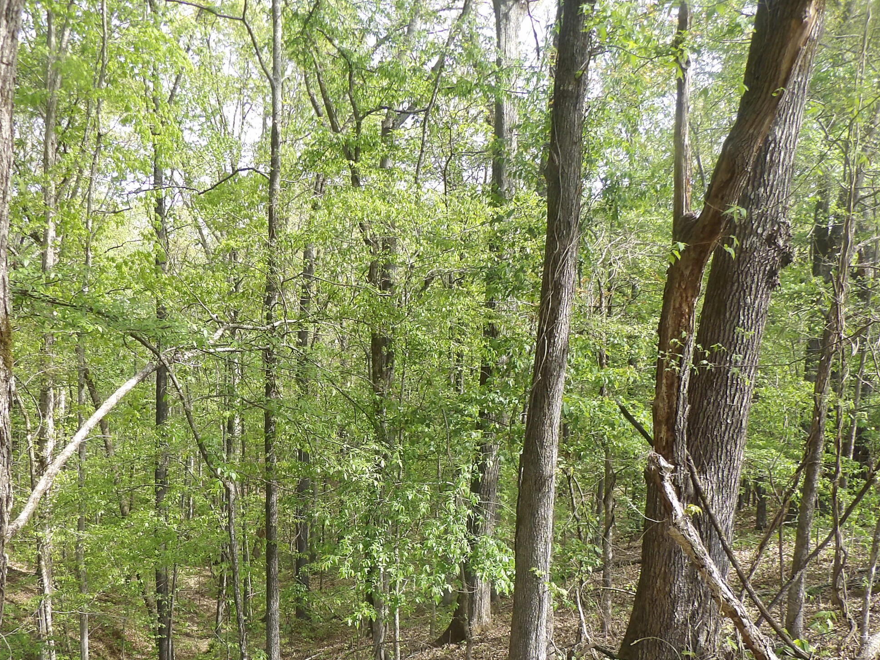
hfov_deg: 49.7
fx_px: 940
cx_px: 332
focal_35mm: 37
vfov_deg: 37.9
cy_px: 475
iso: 100
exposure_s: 1/187
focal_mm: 4.3
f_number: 3.2
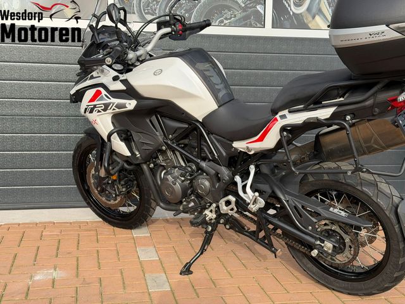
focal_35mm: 48
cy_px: 152
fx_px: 562
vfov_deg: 30.3
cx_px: 202
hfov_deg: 39.7
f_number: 1.78
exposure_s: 1/1484
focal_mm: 6.76
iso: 80
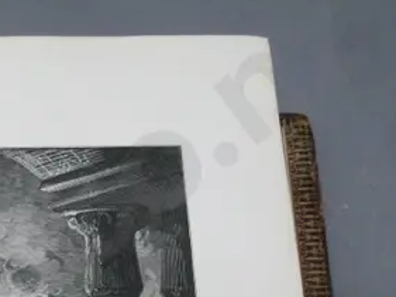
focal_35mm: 131
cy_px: 460
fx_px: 1499
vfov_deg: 10.9
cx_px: -228
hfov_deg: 13.9
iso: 3200
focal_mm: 18
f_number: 8
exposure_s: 1/160
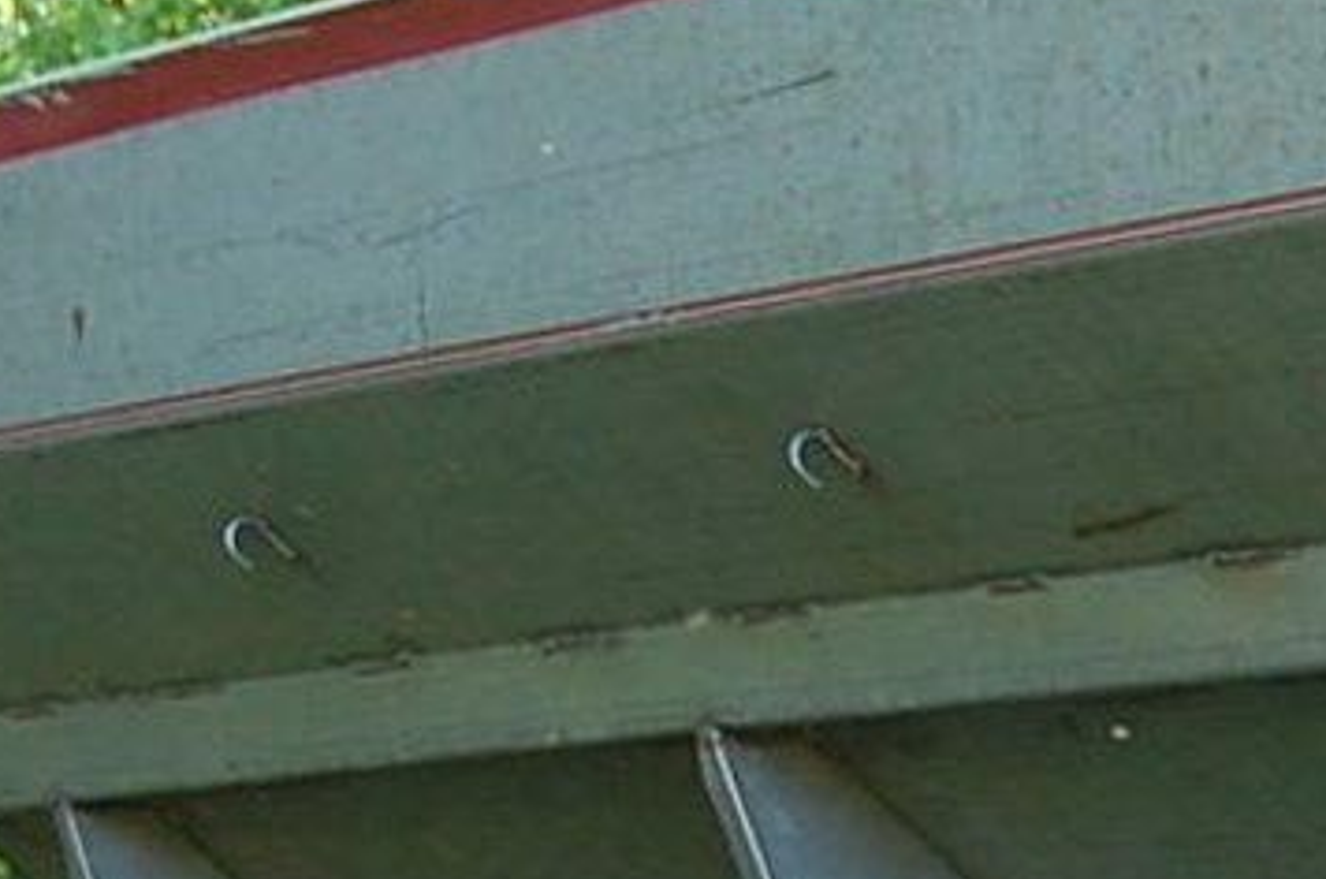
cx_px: 1961
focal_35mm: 216
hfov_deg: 9.3
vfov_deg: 6.3
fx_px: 7942
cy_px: 1052
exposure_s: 1/100
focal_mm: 30
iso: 400
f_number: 5
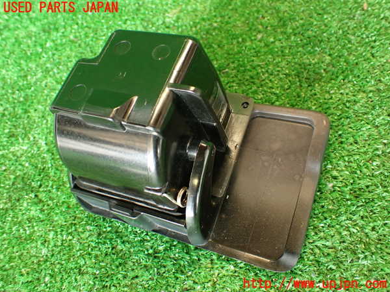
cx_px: 195
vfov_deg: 44.2
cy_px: 146
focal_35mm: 32
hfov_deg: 56.8
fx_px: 361
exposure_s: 1/30
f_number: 2.4
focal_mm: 5.79
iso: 320
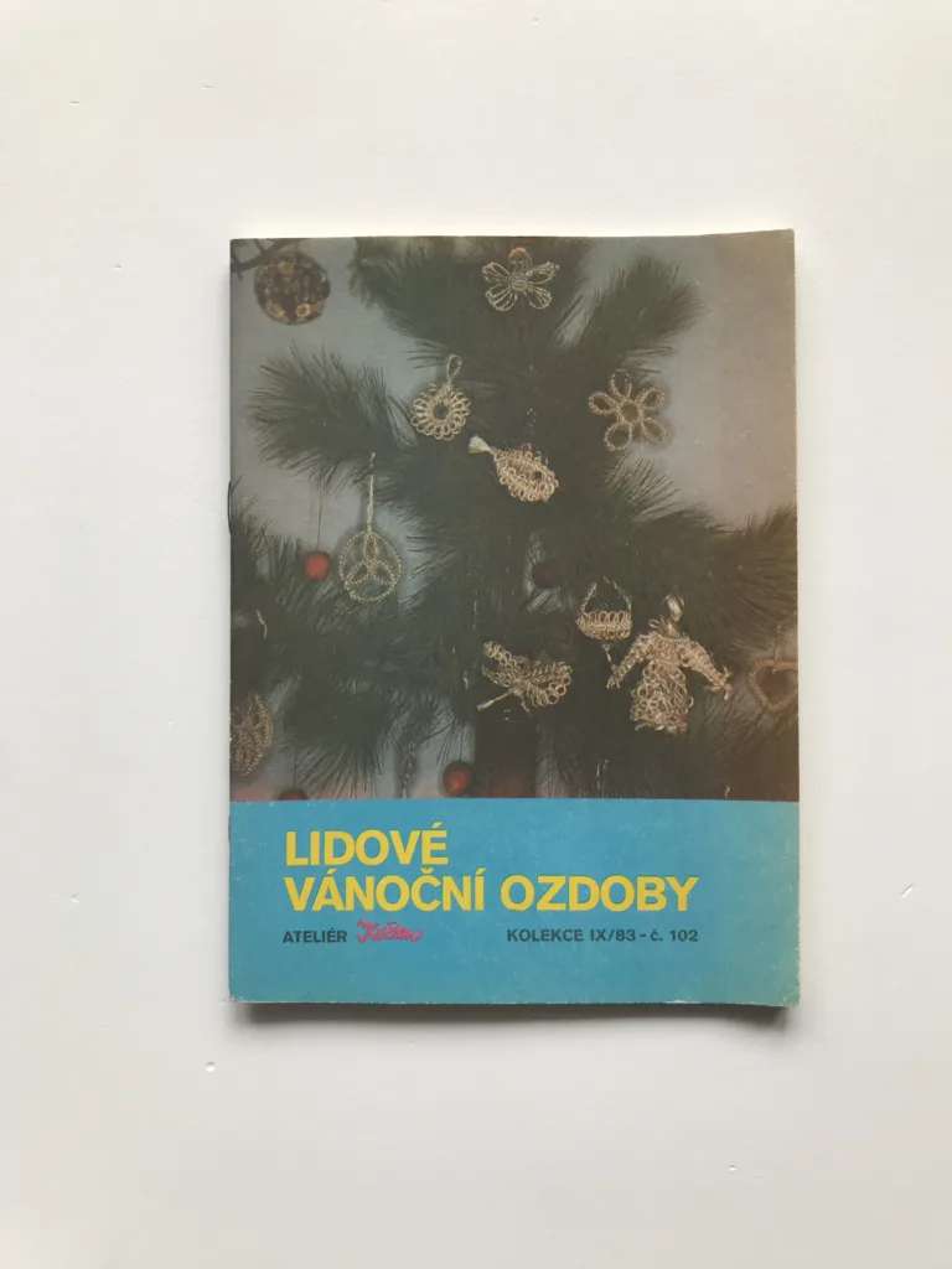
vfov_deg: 63.4
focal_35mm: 28
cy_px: 634
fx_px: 1027
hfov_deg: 49.7
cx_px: 476
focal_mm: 3.99
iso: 25
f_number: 1.8
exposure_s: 1/50
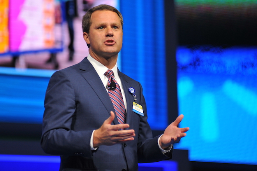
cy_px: 86
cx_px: 128
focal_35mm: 200
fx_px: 1428
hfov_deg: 10.3
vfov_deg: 6.9
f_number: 3.5
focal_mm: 200
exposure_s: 1/800
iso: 800
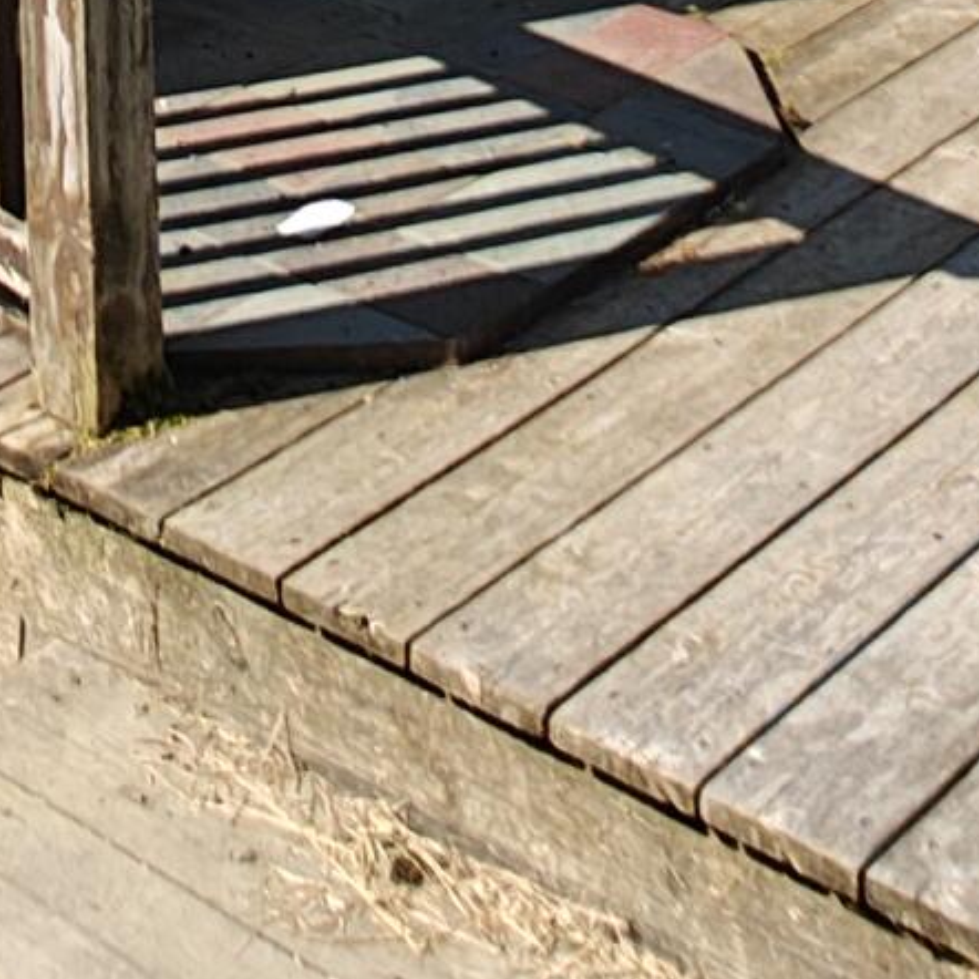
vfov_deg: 14.5
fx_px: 2688
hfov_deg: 20.5
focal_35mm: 84
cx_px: 295
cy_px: -1296
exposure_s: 1/1685
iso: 64
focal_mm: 2.62
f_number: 2.2
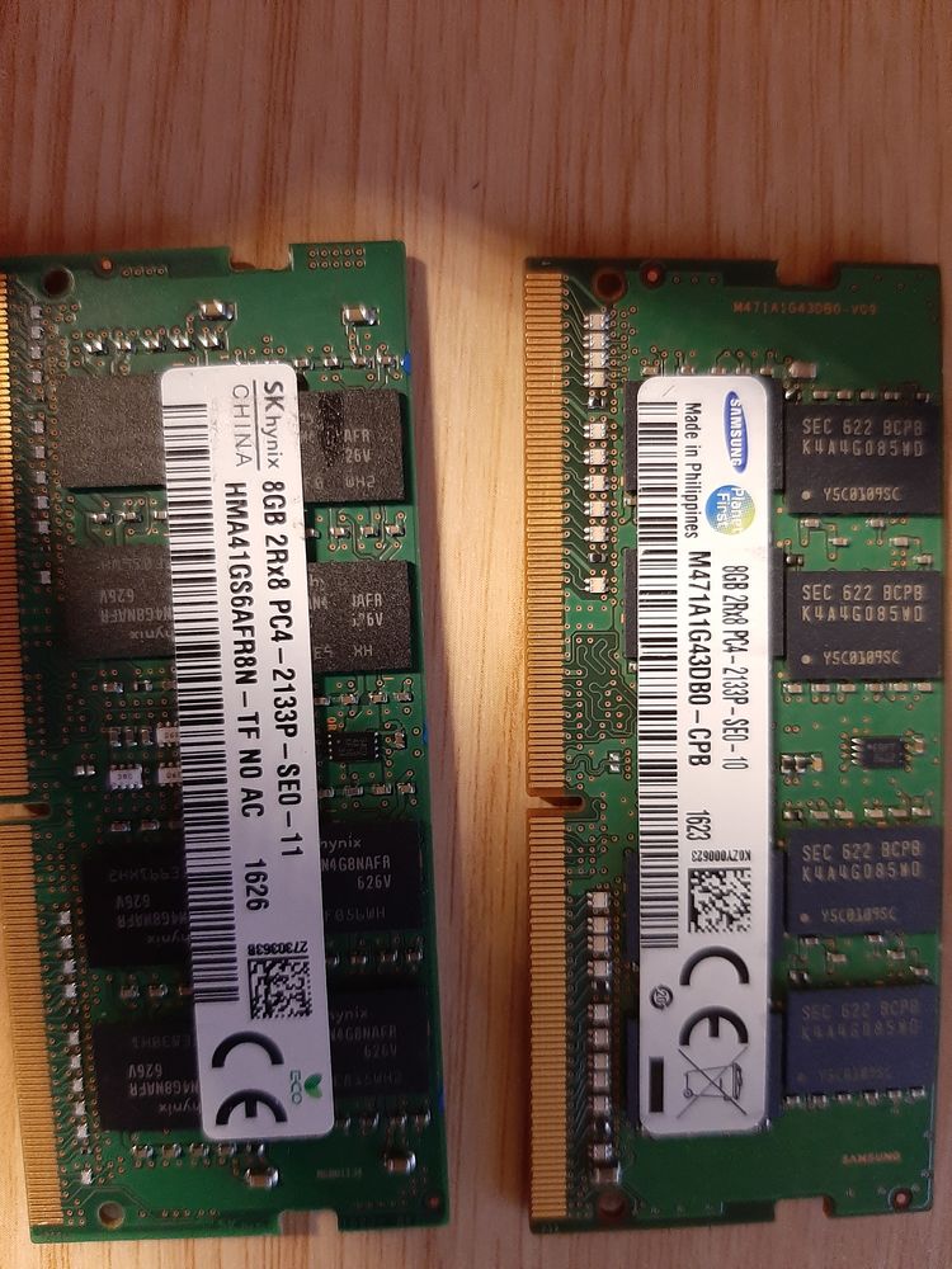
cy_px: 634
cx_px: 476
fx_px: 953
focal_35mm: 26
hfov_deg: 53.1
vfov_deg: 67.3
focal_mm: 3.93
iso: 250
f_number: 1.7
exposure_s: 1/24
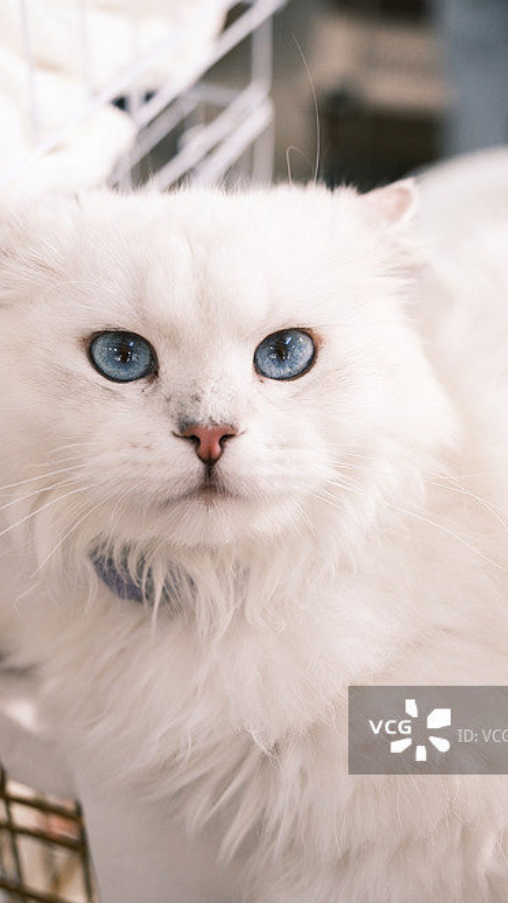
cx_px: 289
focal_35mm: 52
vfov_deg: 39.8
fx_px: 1245
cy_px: 474
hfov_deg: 23.0
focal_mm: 27.2
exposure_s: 1/200
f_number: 2.8
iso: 1000
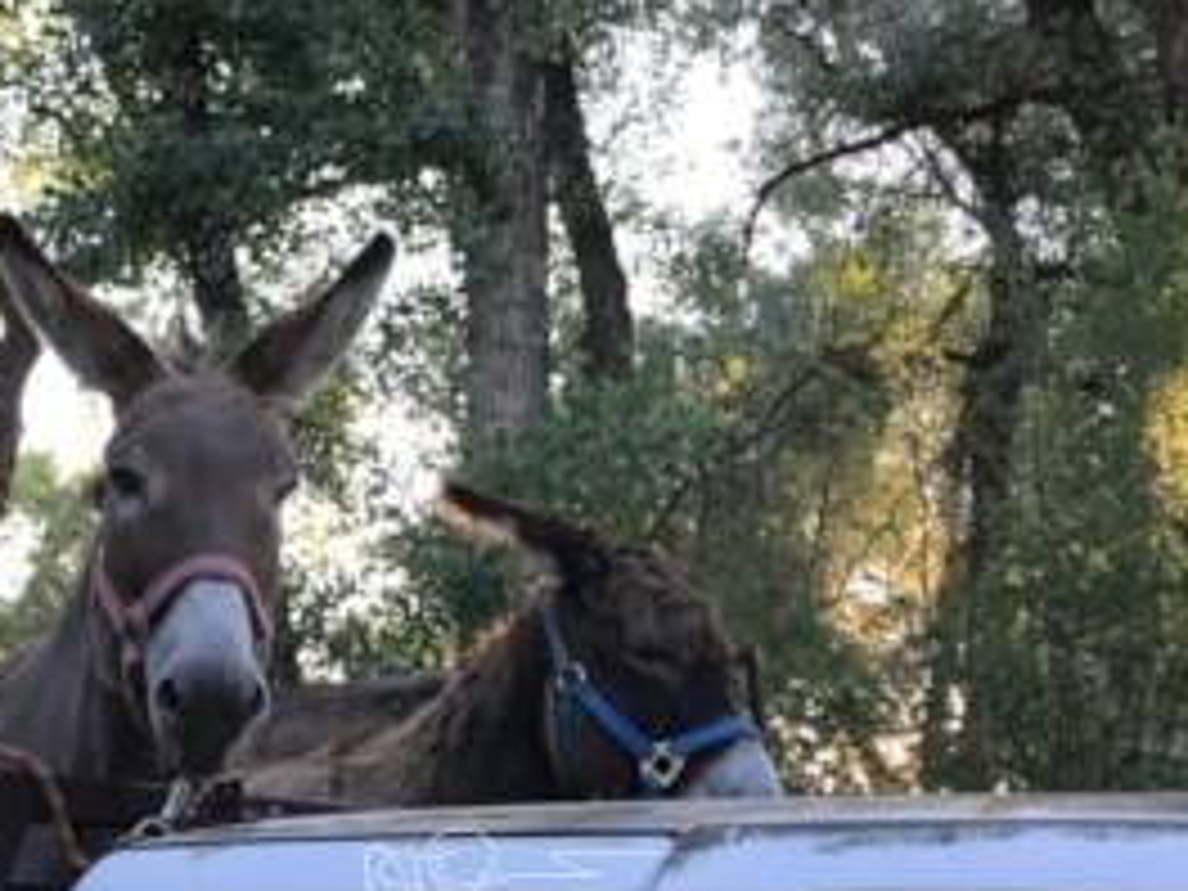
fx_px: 1785
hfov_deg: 35.9
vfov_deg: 28.0
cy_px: 464
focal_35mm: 52
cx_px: 281
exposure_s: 1/120
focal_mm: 3.99
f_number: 1.8
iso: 32
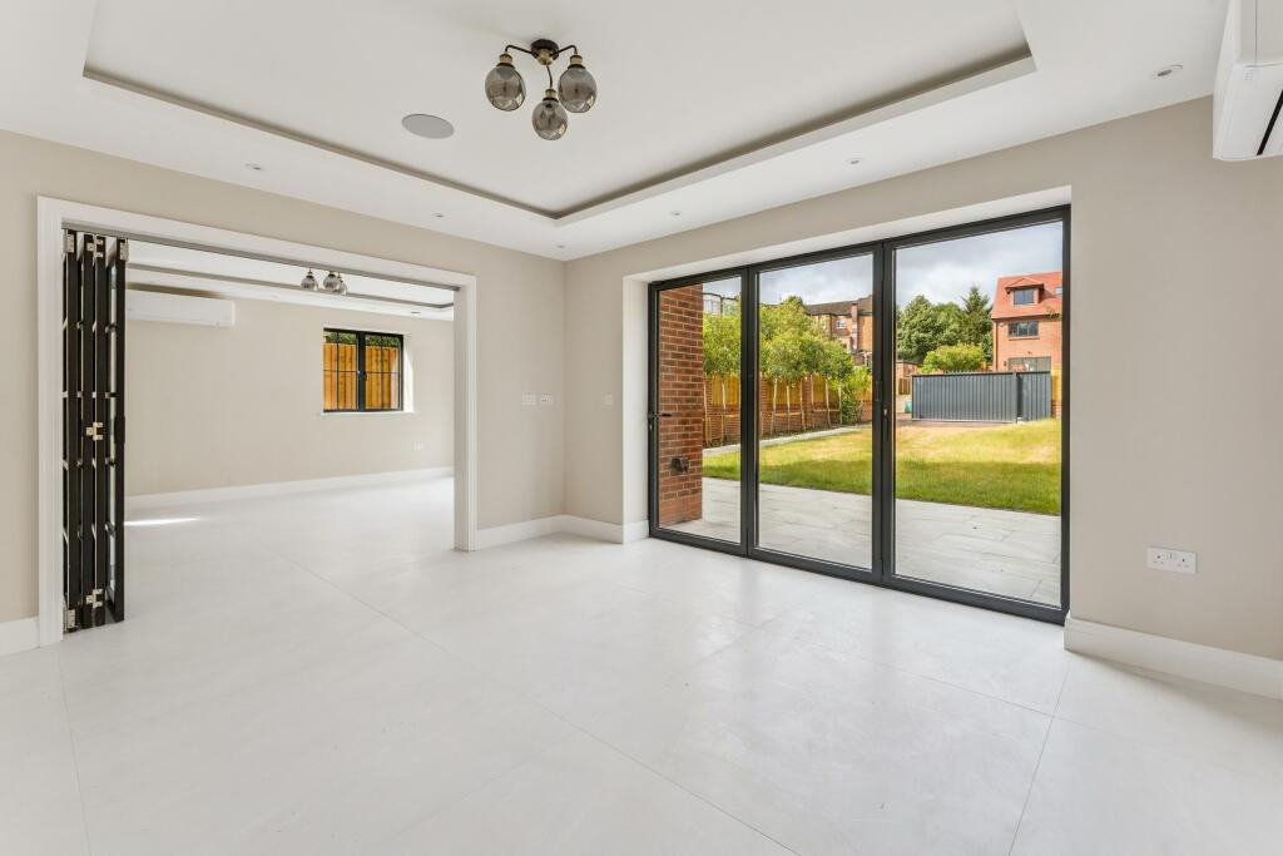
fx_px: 552
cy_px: 428
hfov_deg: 98.5
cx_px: 642
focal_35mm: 16
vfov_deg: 75.5
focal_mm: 15.5
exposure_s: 1/50
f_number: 9
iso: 200
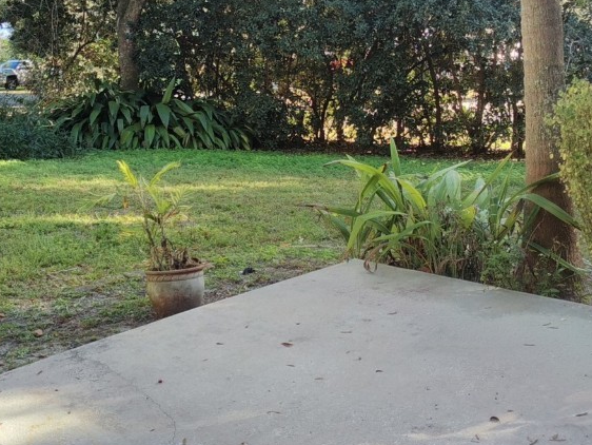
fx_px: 873
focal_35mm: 51
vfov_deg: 28.5
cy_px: 163
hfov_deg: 37.5
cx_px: 294
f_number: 2.65
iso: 56
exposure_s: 1/120
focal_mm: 3.69
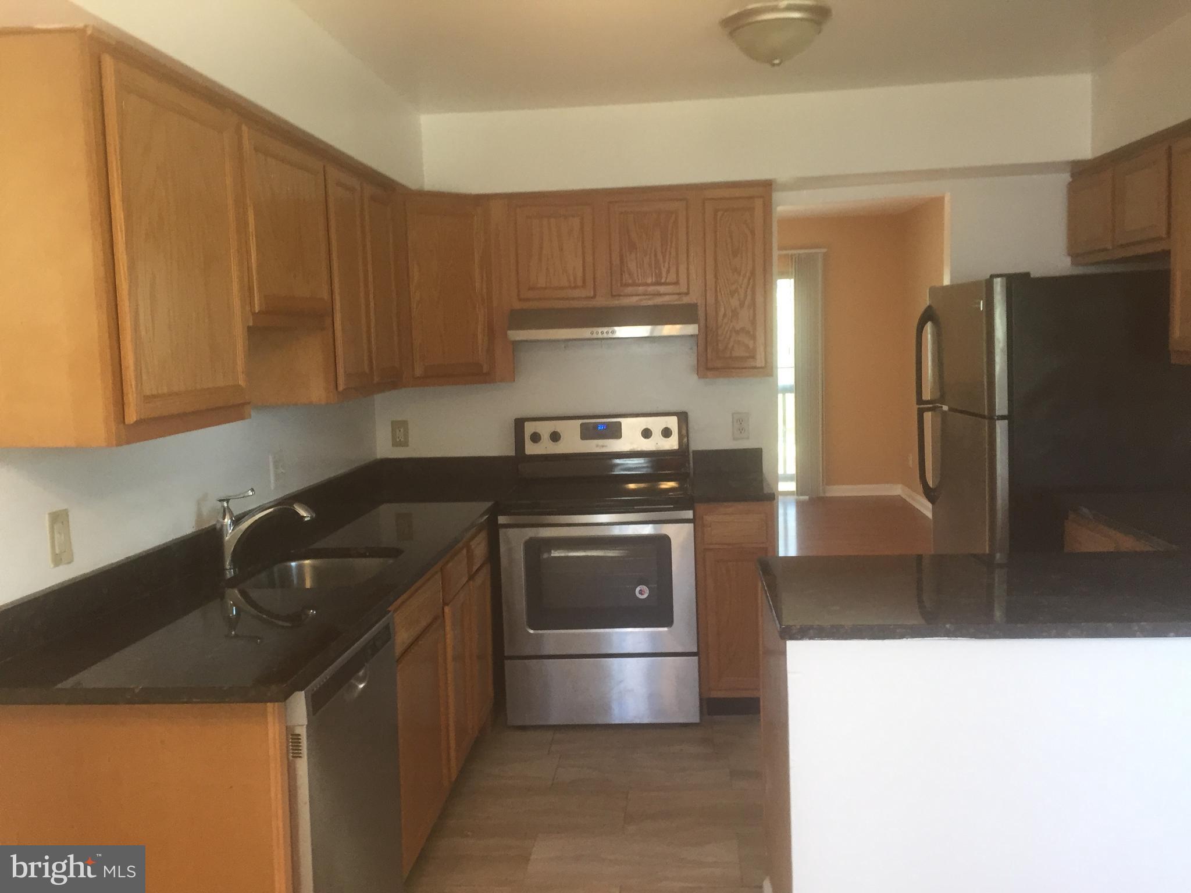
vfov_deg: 48.2
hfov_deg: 61.7
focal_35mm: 29
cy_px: 446
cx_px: 596
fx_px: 998
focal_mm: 4.15
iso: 40
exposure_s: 1/30
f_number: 2.2
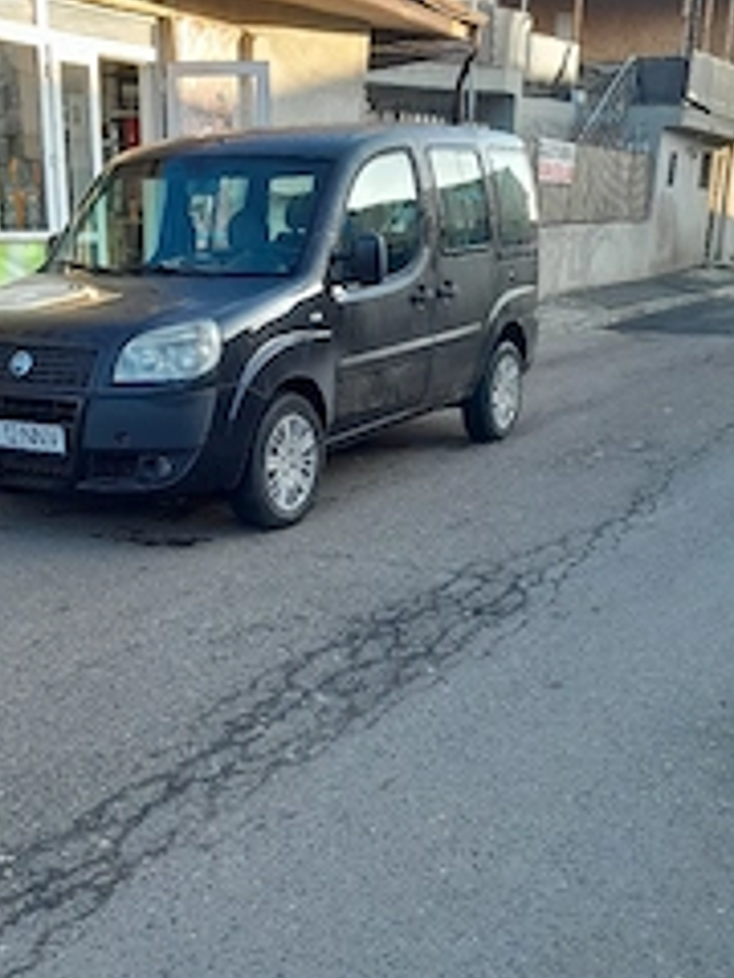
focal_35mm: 45
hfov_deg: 32.0
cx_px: 269
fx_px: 1272
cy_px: 640
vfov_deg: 41.6
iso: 40
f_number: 1.8
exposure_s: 1/50
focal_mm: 4
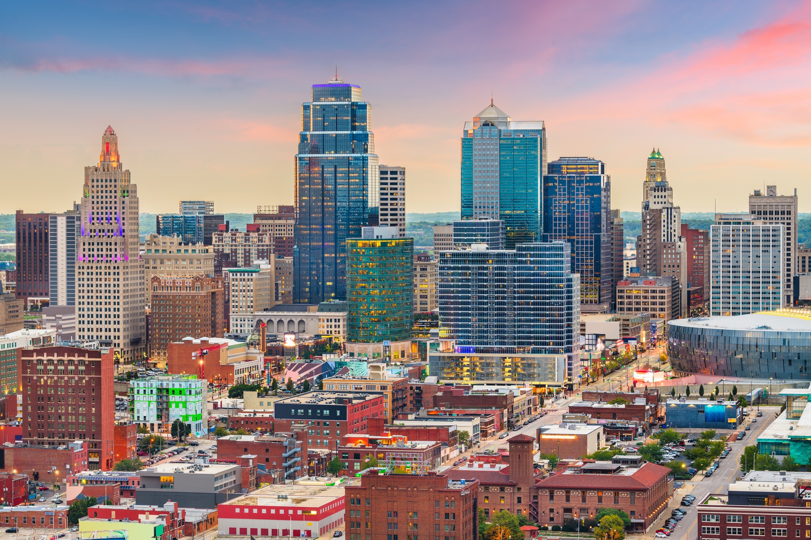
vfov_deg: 13.4
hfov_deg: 20.0
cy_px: 270
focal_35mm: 102
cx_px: 406
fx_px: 2297
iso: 64
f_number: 8
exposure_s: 4
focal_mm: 102
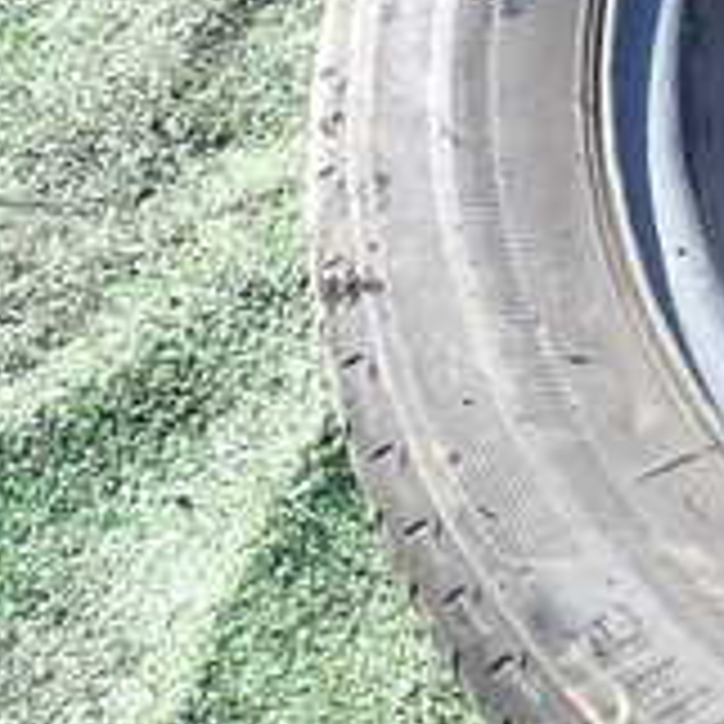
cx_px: 1309
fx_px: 2343
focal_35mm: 99
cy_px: 157
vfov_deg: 17.4
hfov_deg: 15.2
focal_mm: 5.4
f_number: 3.2
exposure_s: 1/160
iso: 100
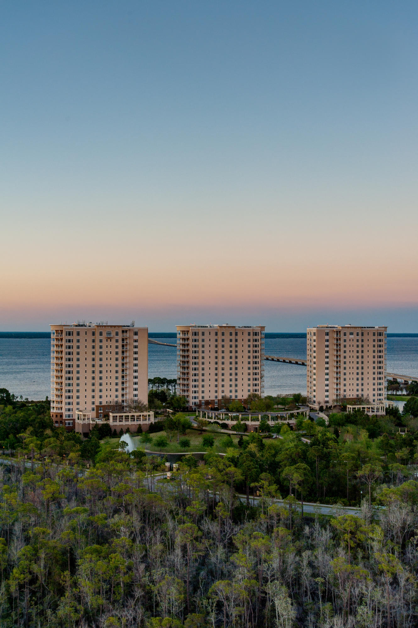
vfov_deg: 46.4
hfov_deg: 31.8
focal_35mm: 42
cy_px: 314
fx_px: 733
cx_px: 209
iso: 200
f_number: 8
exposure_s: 1/60
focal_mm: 42
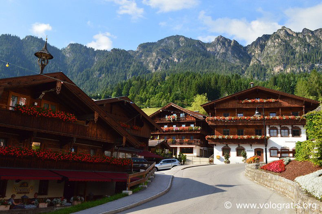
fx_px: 295
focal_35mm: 33
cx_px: 161
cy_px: 107
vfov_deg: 39.9
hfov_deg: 57.3
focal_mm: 22
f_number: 10
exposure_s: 1/320
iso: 400
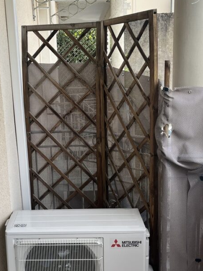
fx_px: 344
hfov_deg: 32.6
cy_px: 131
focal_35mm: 44
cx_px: 67
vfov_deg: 42.9
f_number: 1.6
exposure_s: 1/443
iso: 50
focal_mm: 5.1
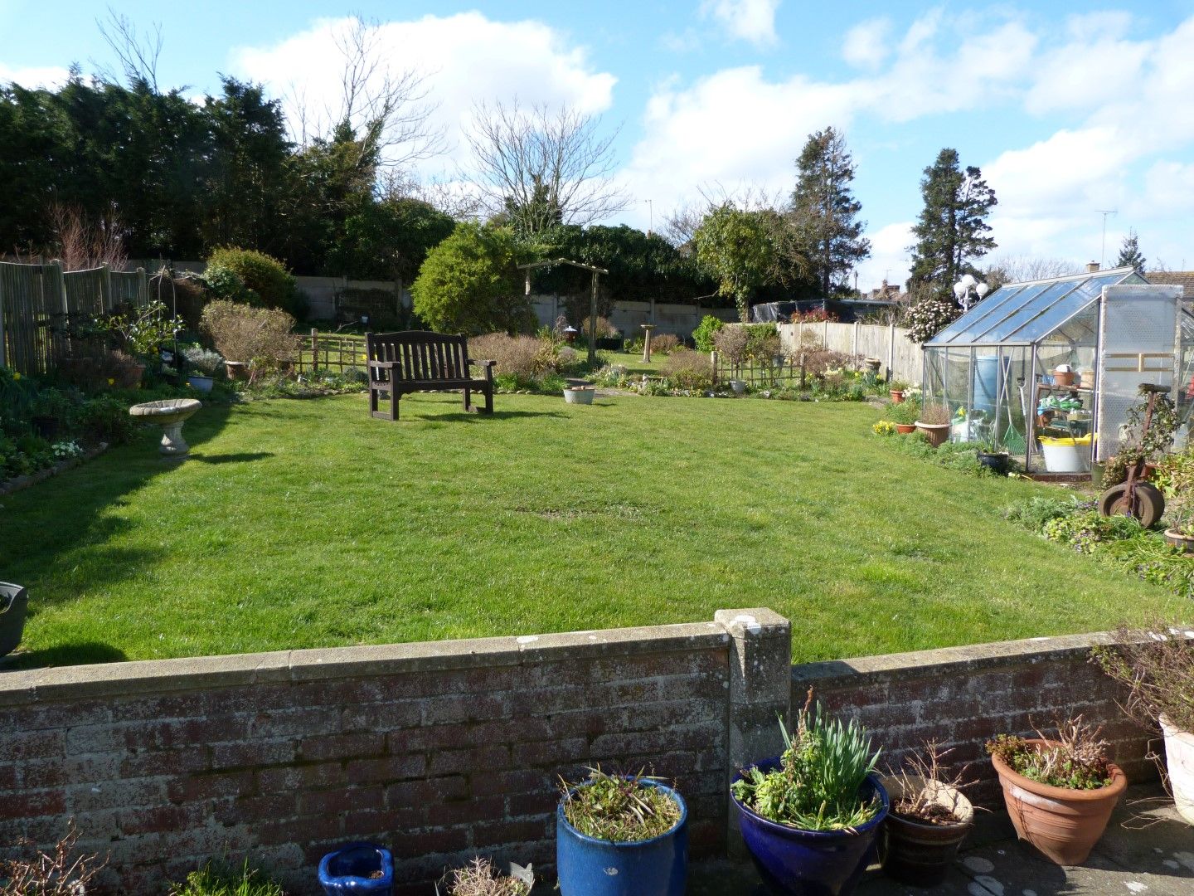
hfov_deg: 69.4
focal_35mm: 25
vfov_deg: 54.9
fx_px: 862
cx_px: 597
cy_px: 448
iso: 80
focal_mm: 4.5
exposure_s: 1/500
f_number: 2.8
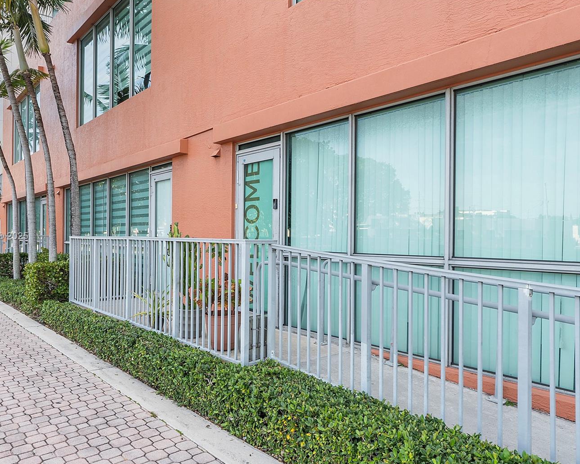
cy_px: 237
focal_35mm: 28
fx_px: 481
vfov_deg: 51.5
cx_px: 245
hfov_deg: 61.9
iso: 200
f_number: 9
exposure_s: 1/60
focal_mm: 16
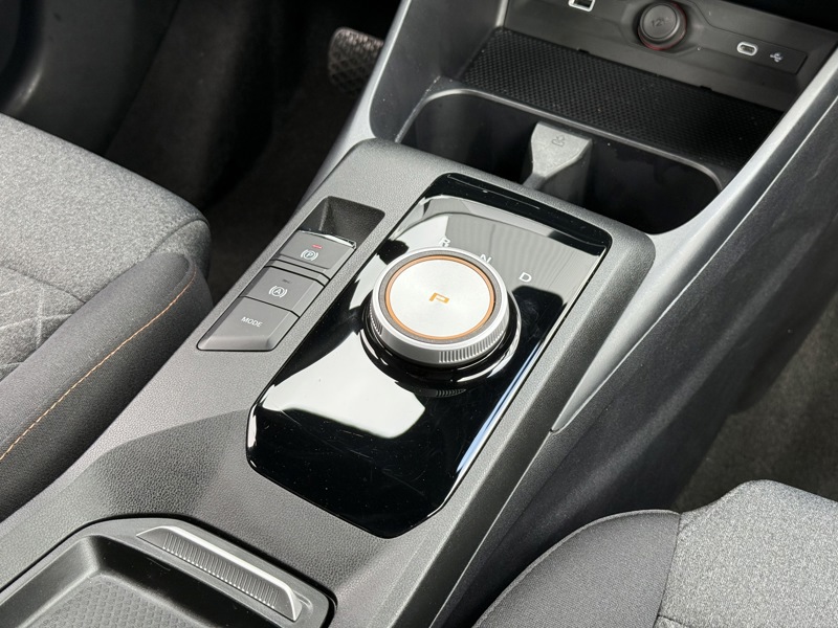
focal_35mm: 48
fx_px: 1162
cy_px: 314
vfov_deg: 30.3
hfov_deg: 39.7
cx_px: 419
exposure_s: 1/108
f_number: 1.78
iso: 125
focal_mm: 6.76
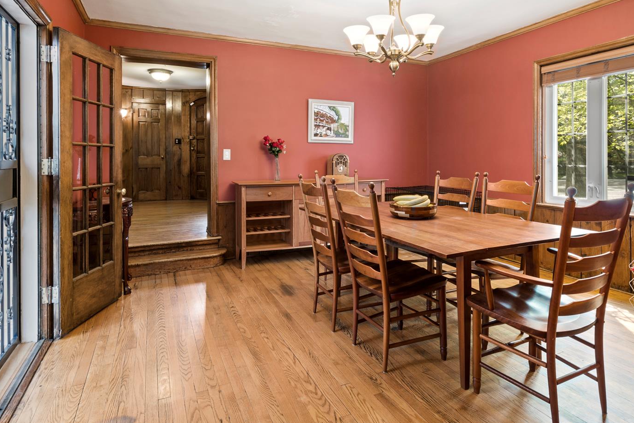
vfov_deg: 58.8
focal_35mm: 21
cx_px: 328
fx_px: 370
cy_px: 162
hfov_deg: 81.2
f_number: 8
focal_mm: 10
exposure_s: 2.5
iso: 100
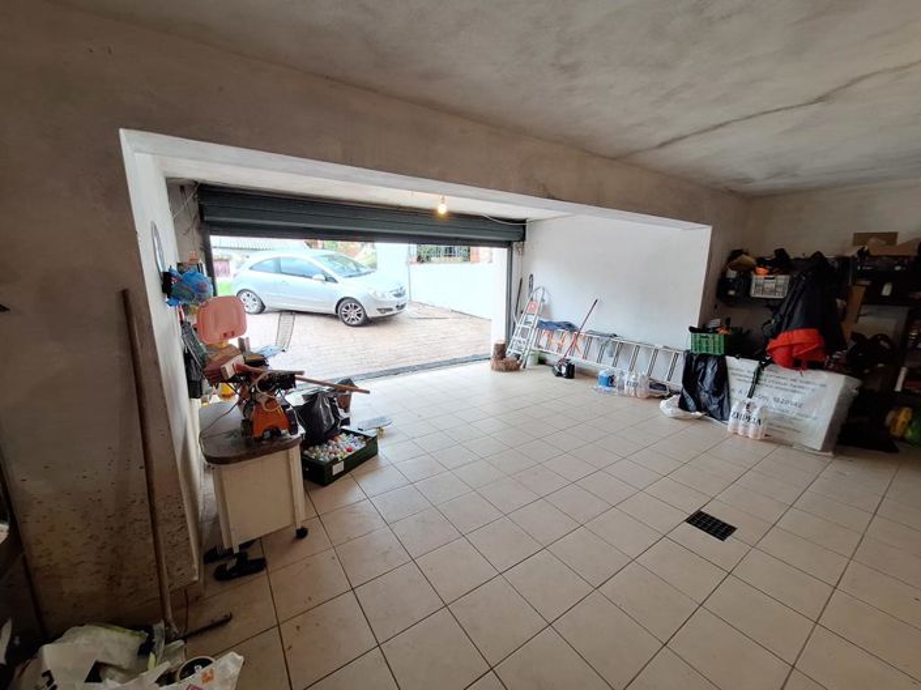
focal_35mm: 13
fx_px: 346
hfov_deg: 106.2
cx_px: 460
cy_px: 345
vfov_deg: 89.9
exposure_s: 1/50
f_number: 2.2
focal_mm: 1.74
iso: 100
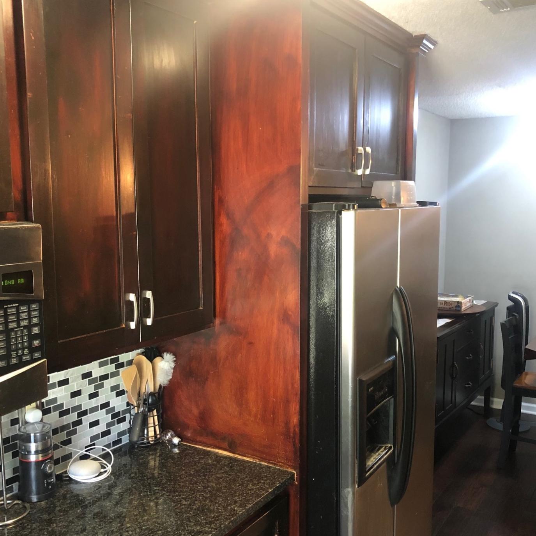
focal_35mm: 36
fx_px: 631
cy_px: 295
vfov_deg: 46.0
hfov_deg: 46.0
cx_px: 280
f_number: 1.8
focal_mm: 3.99
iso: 100
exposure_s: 1/8
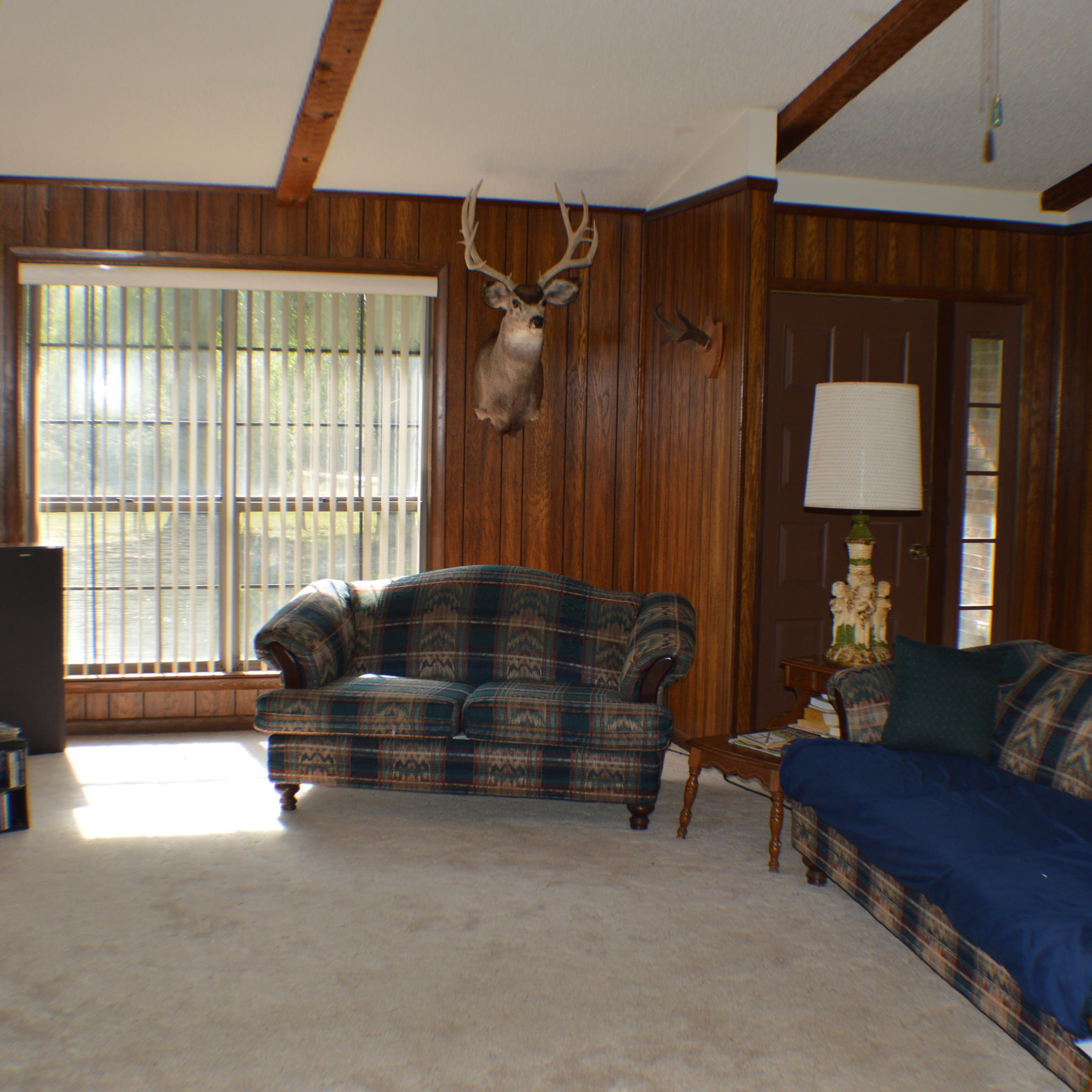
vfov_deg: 34.0
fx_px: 1785
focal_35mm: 50
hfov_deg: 34.0
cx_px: 605
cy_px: 546
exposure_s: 1/125
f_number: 4.2
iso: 180
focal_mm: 26
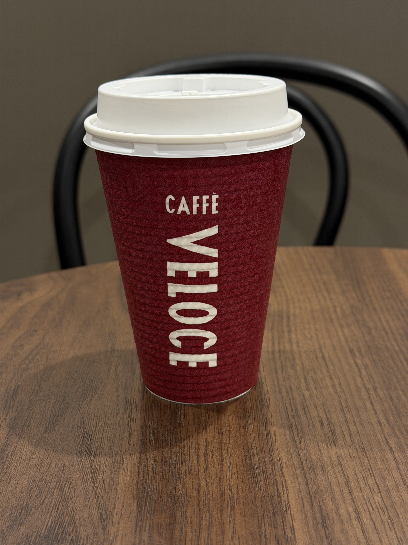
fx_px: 754
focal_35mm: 48
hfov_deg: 30.3
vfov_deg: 39.7
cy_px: 272
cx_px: 204
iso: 100
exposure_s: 1/50
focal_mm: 6.76
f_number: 1.78
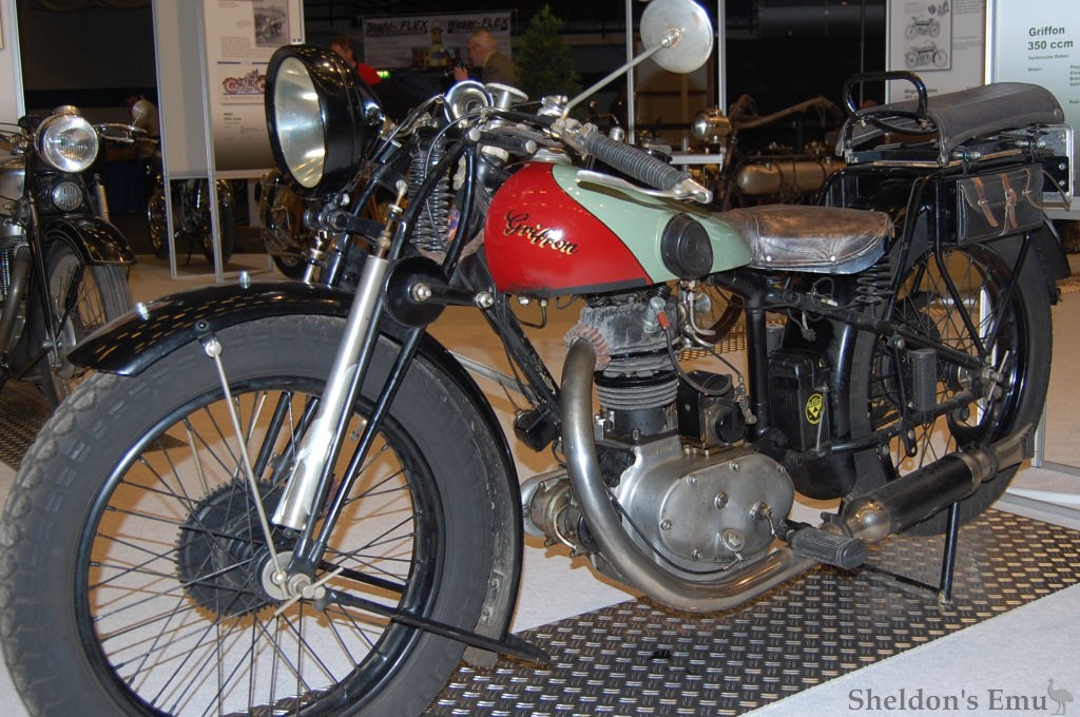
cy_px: 358
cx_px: 540
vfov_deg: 43.5
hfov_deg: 62.0
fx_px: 899
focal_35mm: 30
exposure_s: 1/60
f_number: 3.8
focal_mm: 20
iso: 200
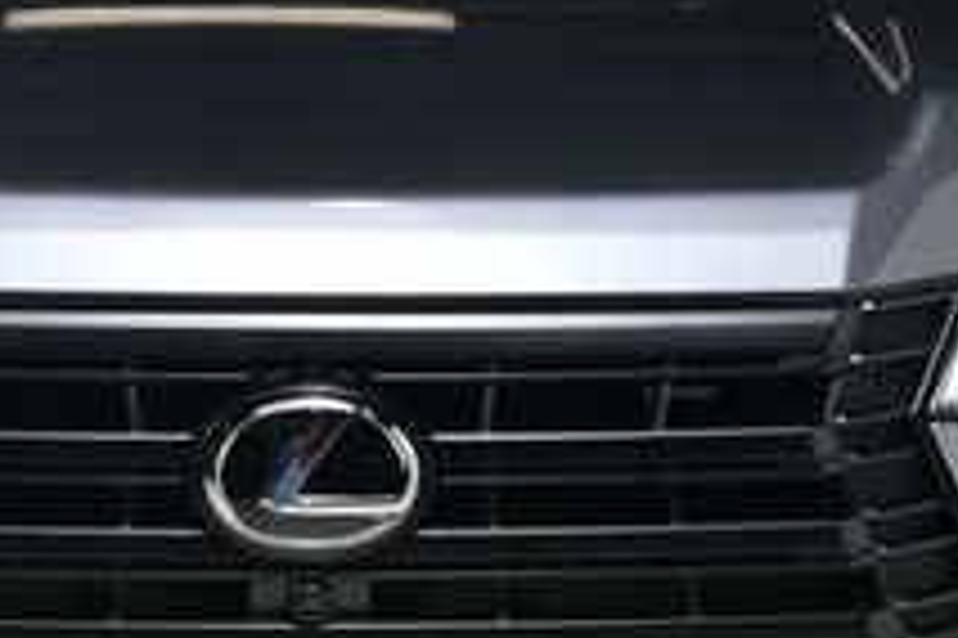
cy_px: 301
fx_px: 2874
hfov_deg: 18.8
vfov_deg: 12.7
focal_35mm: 108
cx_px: 274
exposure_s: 1/160
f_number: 11
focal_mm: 24
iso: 100
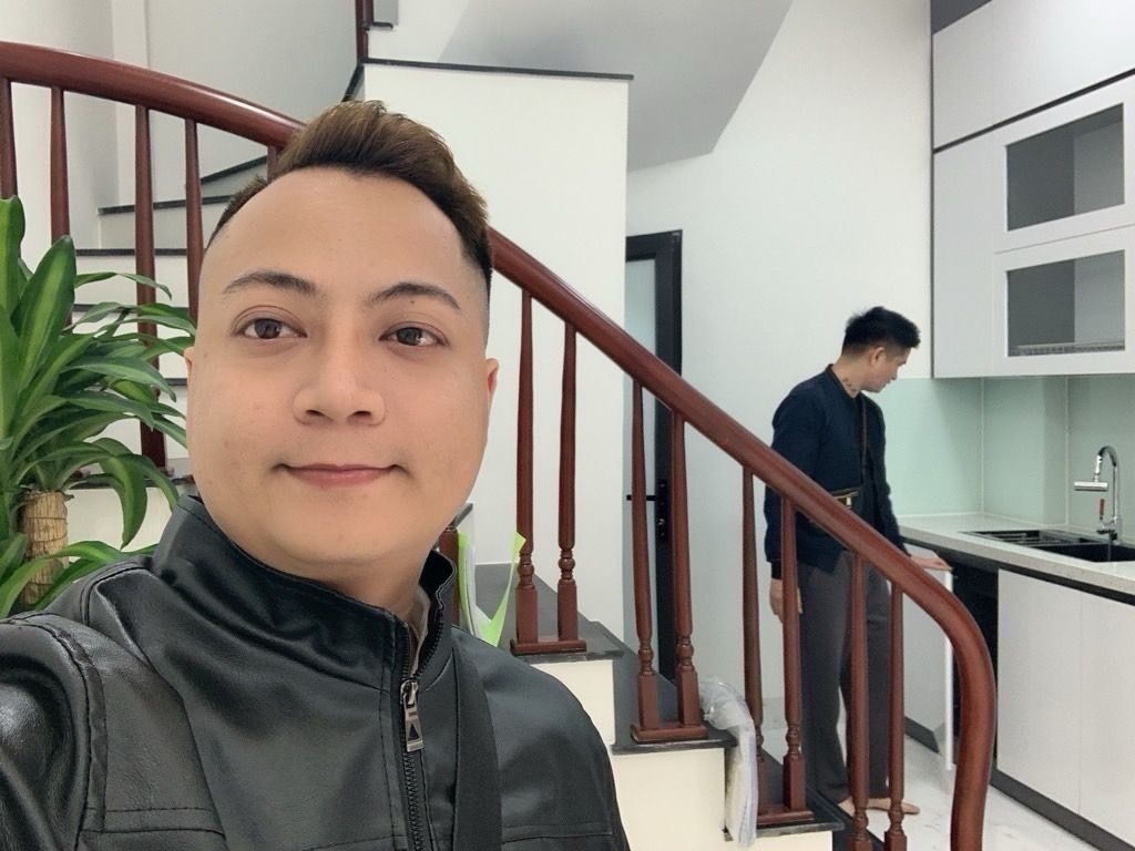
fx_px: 1049
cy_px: 426
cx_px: 568
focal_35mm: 32
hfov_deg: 56.8
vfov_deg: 44.2
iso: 64
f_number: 2.2
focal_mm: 2.87
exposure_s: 1/60
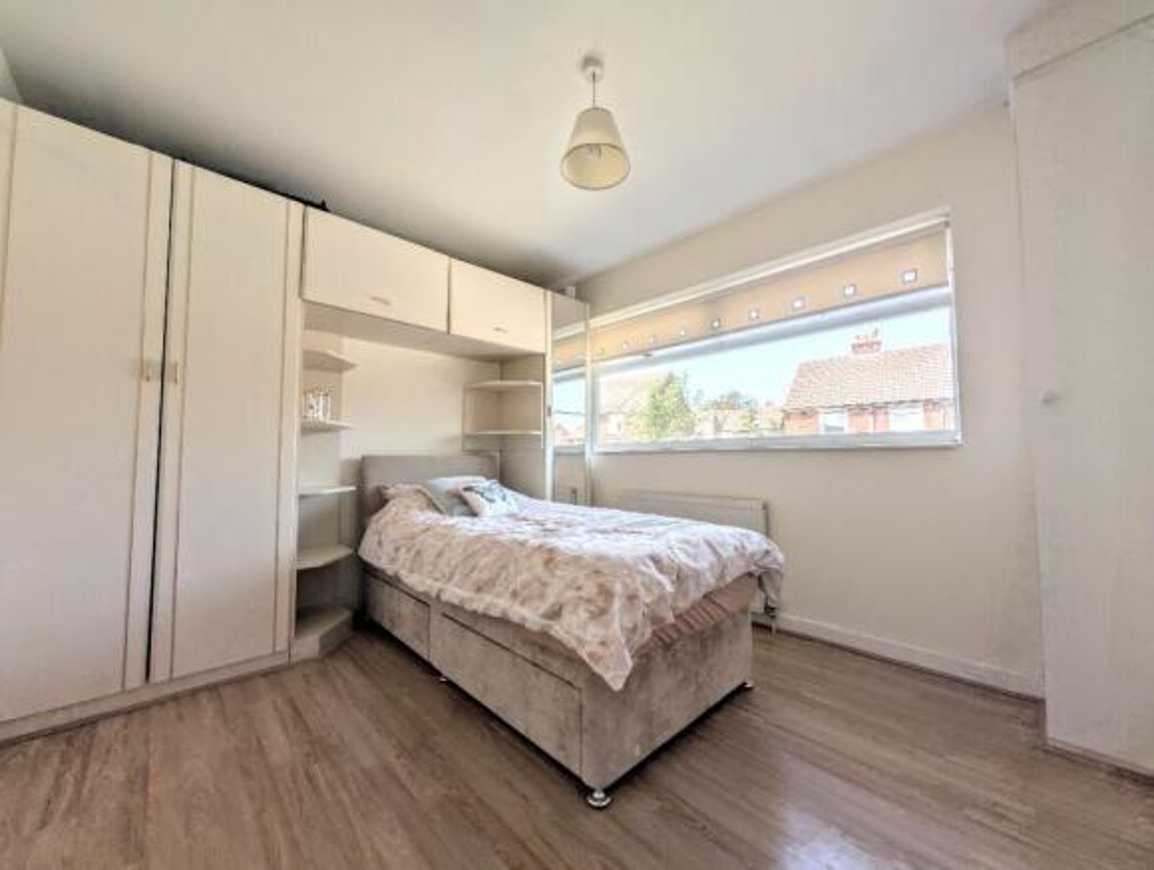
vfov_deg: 94.7
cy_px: 435
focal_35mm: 12
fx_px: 401
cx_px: 577
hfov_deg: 110.4
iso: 58
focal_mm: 2.02
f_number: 1.7
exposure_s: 1/613
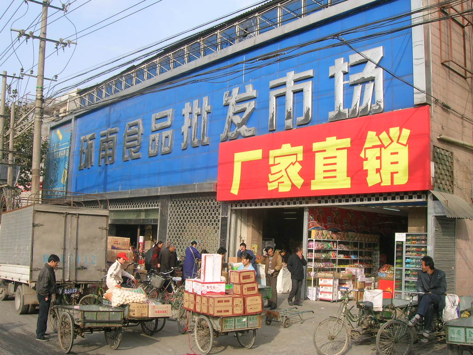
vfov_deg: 40.7
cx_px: 236
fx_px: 478
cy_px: 178
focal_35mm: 35
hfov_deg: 52.6
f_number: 4.9
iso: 50
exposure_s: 1/194
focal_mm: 5.8
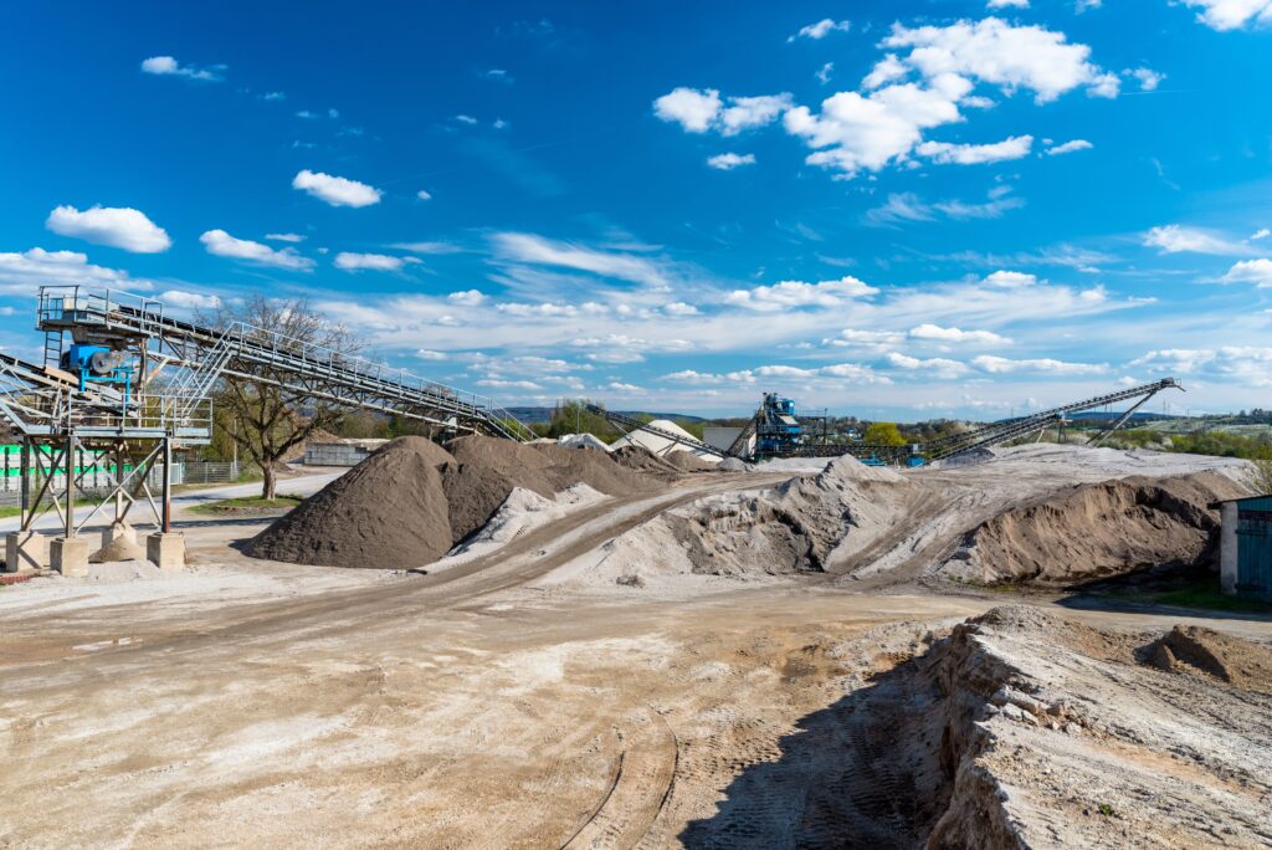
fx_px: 1237
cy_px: 425
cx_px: 636
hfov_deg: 54.4
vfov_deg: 37.9
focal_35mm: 35
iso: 250
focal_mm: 35
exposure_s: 1/250
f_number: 8
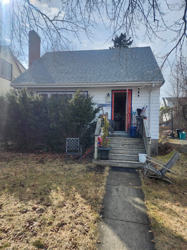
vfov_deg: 73.9
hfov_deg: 58.9
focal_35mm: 23
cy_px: 125
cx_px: 94
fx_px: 166
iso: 20
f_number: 1.8
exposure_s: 1/1614
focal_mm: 5.4
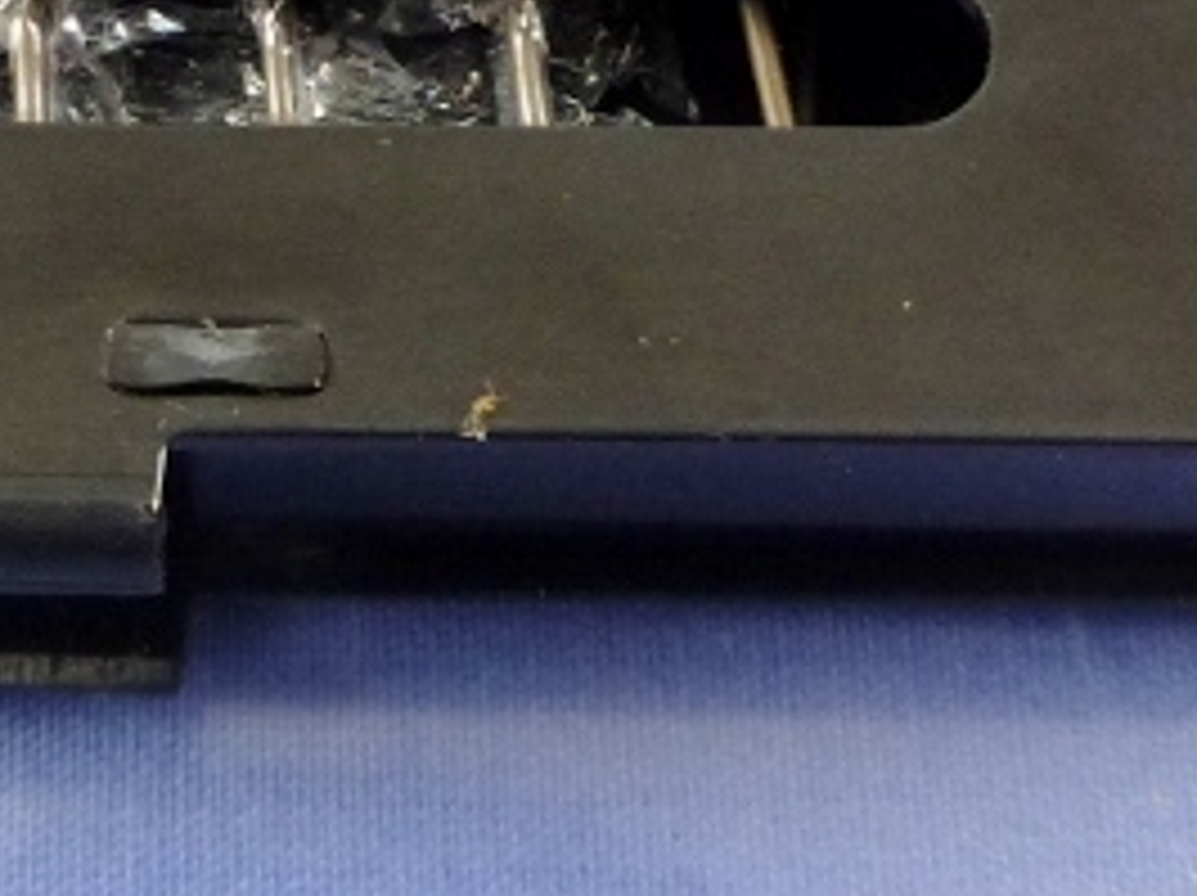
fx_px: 3248
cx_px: 225
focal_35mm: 94
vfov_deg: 15.2
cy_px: -140
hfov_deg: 20.6
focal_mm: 4.5
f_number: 2.8
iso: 250
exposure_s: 1/60
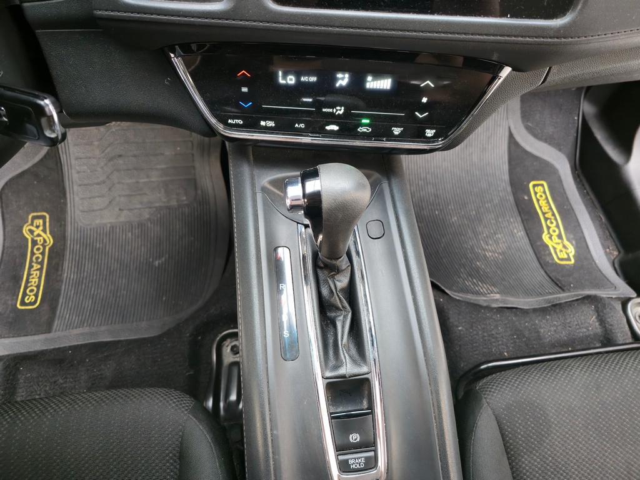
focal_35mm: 23
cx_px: 320
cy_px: 240
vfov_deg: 58.9
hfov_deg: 73.9
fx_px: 425
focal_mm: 6.3
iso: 640
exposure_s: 1/50
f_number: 1.7
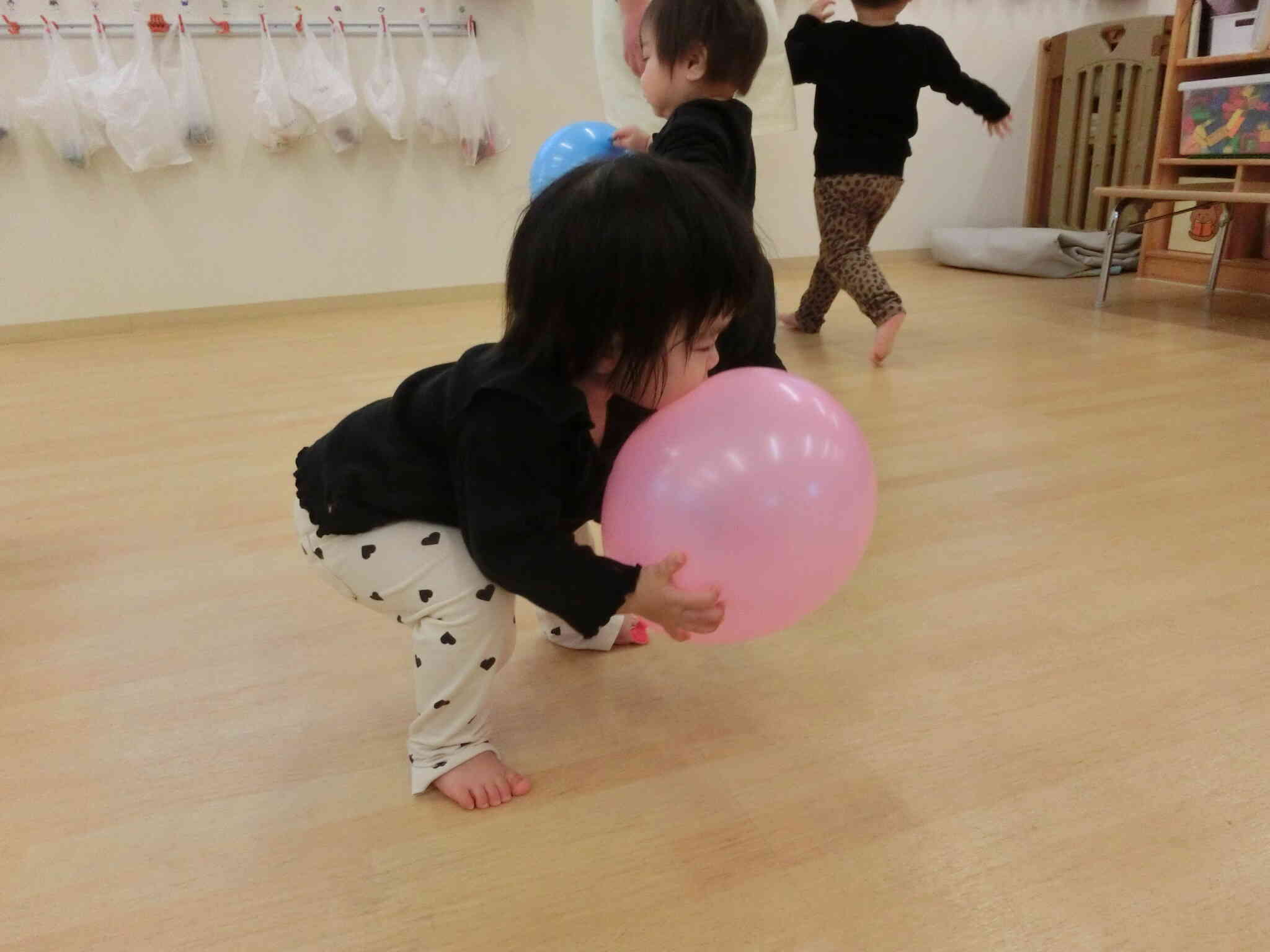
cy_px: 476
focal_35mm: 25
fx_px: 917
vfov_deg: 54.9
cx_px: 635
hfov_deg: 69.4
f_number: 3.5
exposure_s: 1/250
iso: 640
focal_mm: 4.5
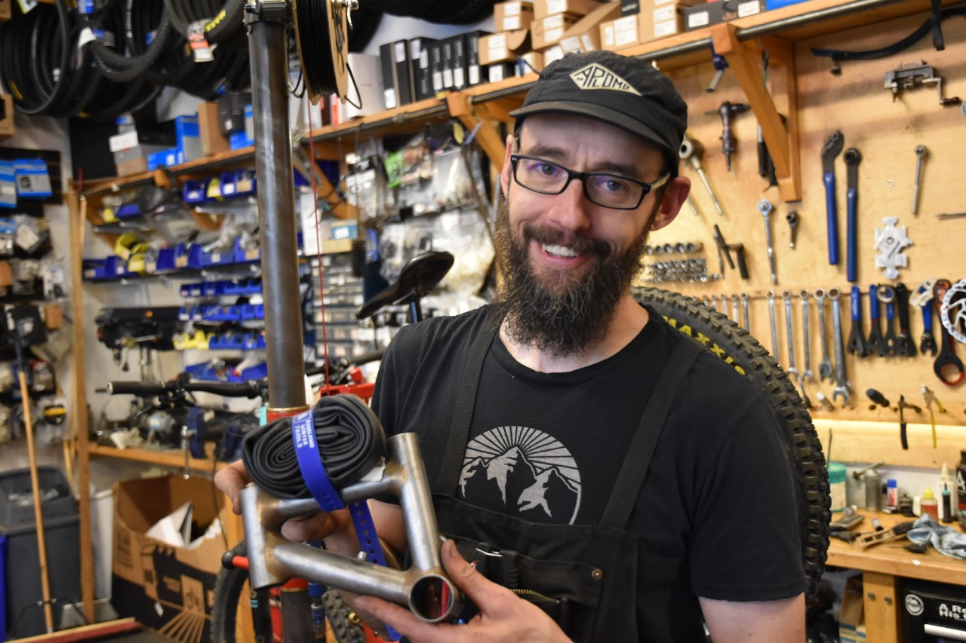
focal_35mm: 36
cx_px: 483
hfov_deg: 53.1
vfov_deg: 36.9
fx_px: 966
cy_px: 322
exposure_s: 1/60
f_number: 3
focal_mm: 24
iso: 2000
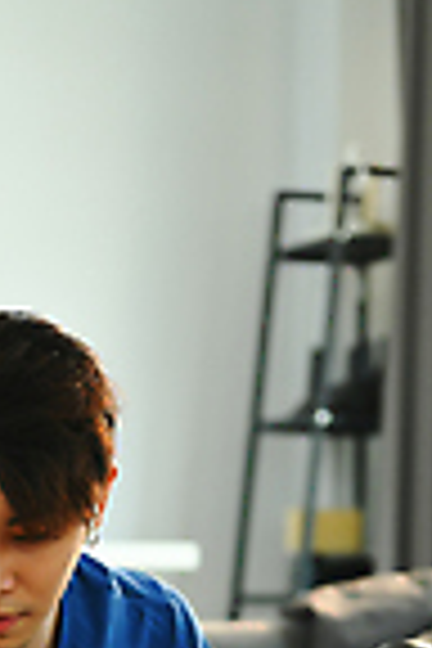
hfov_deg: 9.8
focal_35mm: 139
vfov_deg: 14.2
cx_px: 16
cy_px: 810
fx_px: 2502
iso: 640
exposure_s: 1/100
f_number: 2.2
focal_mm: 50
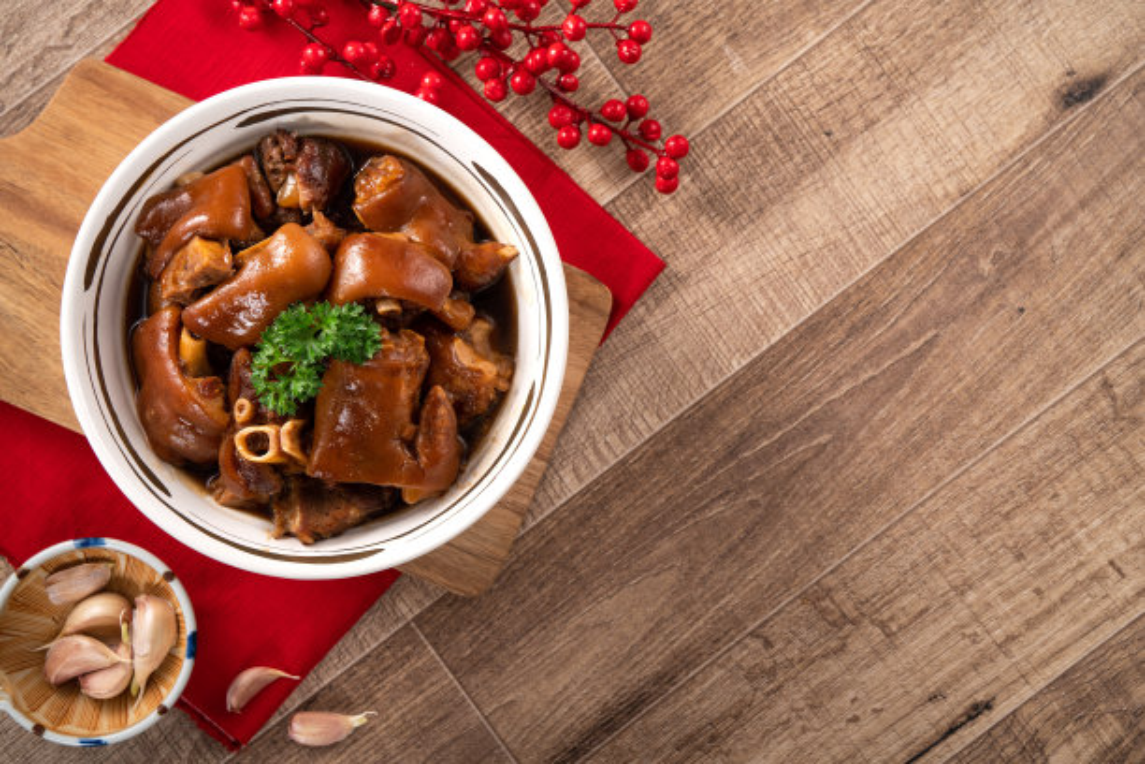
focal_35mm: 82
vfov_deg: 16.7
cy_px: 382
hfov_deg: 24.8
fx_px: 2608
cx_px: 572
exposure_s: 1/125
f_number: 9
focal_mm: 82
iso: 100
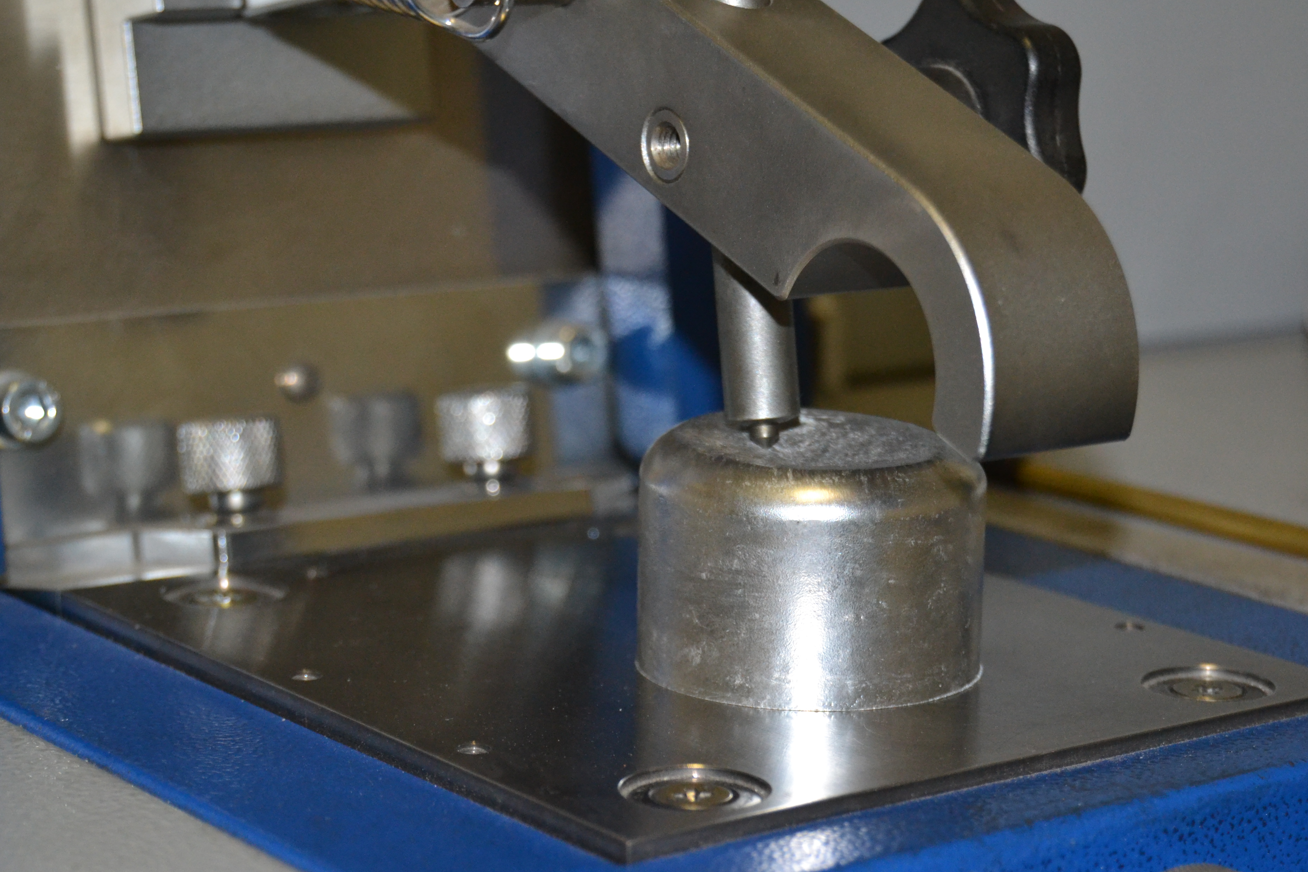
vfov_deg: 14.7
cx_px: 784
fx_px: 3379
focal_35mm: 93
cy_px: 441
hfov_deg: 21.9
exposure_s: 1/60
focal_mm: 50
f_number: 5.6
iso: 1600
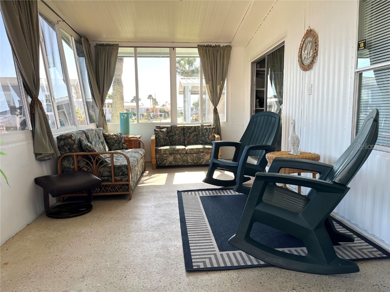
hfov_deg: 67.3
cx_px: 195
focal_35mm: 26
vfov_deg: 53.1
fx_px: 293
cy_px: 146
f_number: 1.6
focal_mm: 5.1
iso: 50
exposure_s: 1/425
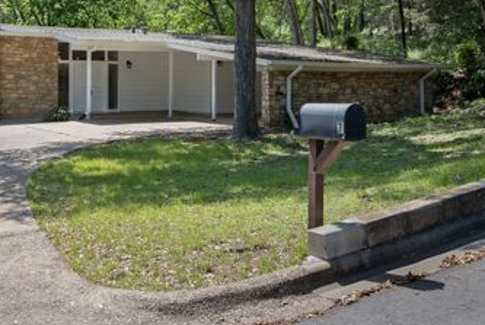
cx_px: 140
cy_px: 90
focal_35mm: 45
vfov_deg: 29.6
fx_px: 607
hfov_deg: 42.6
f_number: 8
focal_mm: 30
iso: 800
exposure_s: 1/3200
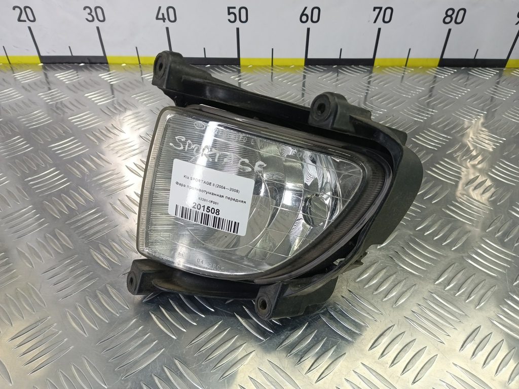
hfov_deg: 73.9
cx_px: 260
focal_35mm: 23
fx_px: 345
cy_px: 194
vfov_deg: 58.9
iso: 104
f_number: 1.6
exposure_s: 1/50
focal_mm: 4.11
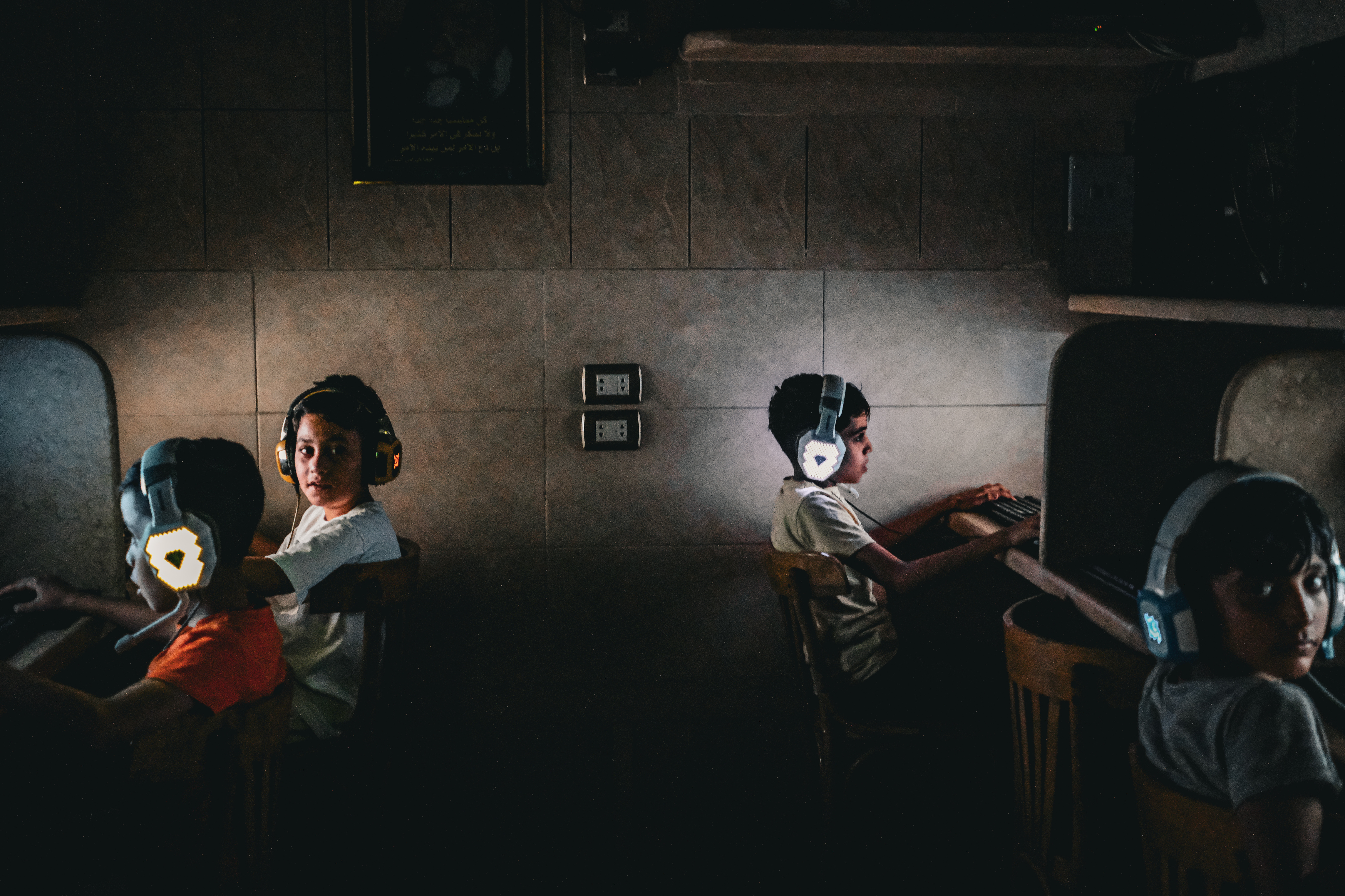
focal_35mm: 41
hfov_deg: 47.4
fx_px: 1532
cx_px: 672
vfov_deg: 32.6
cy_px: 448
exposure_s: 1/125
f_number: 2.8
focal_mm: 27
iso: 12800
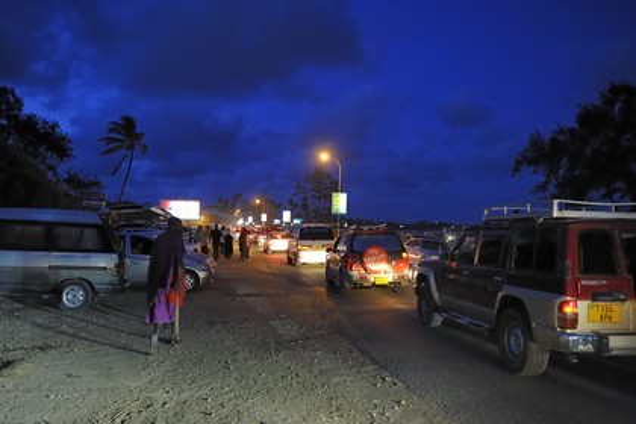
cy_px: 212
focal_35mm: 27
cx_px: 318
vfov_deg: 47.9
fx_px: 477
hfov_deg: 67.4
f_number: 2.8
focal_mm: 27
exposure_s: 1/40
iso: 3200
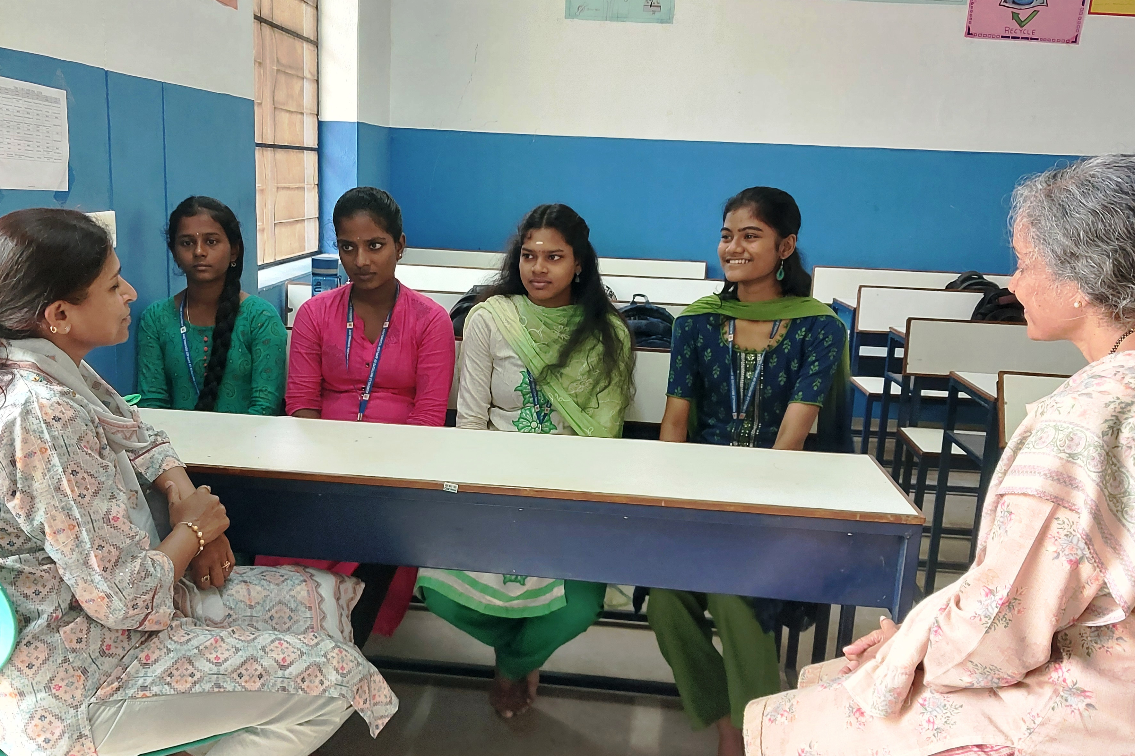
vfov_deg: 36.8
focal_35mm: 36
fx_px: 1135
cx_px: 516
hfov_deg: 53.1
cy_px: 411
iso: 400
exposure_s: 1/33
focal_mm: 4.6
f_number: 1.8
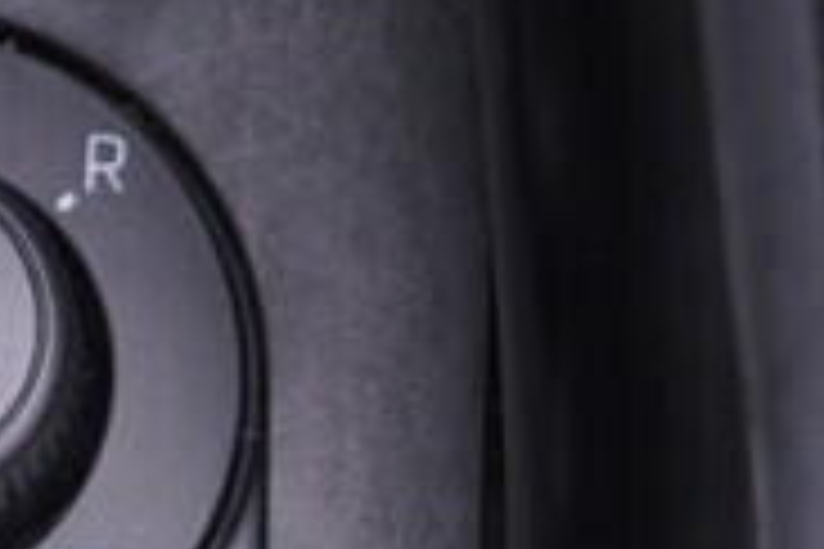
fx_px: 4600
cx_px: -396
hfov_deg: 9.9
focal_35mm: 201
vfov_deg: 6.4
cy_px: 1447
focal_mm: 24
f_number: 2.8
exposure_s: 1/40
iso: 250
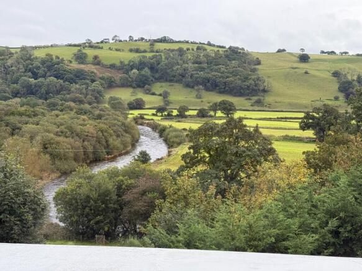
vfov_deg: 30.3
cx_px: 181
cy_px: 136
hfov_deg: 39.7
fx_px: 502
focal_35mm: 48
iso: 100
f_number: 1.78
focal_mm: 6.76
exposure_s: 1/570
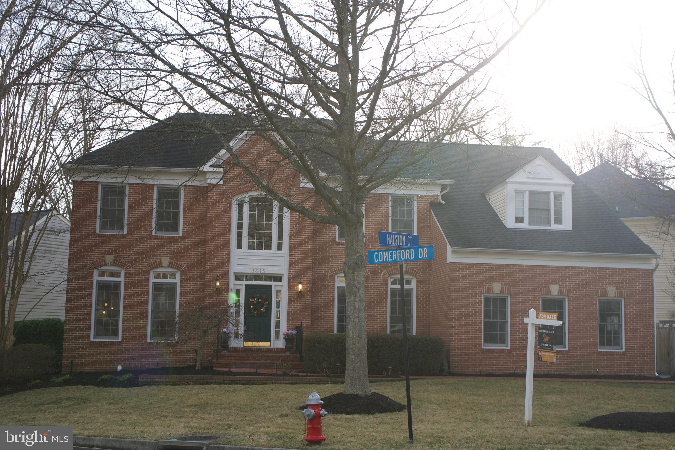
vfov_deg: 29.9
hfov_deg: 43.6
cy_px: 225
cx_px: 338
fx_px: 844
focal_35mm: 45
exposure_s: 1/250
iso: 100
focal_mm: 45
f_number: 5
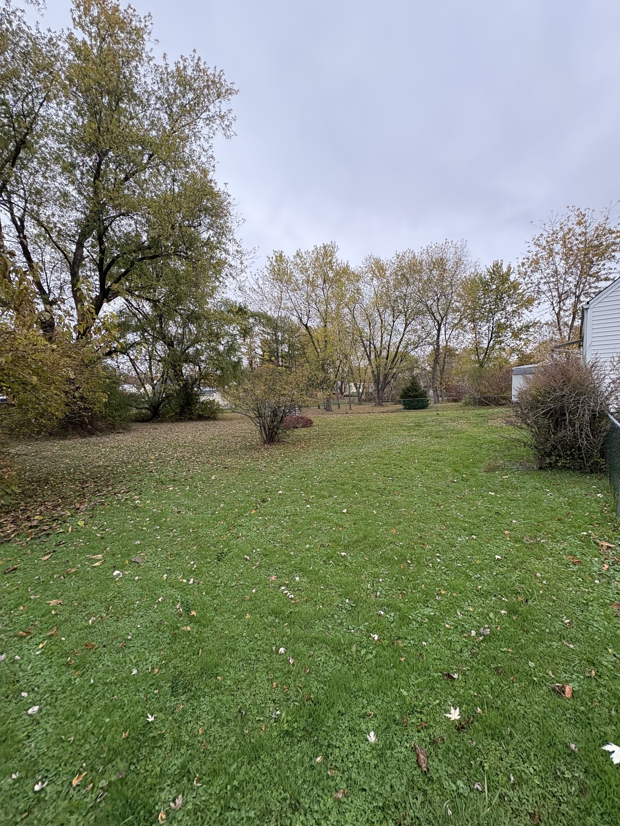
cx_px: 310
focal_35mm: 14
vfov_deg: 102.1
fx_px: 334
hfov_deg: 85.7
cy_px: 413
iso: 50
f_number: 2.2
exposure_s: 1/346
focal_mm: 2.22
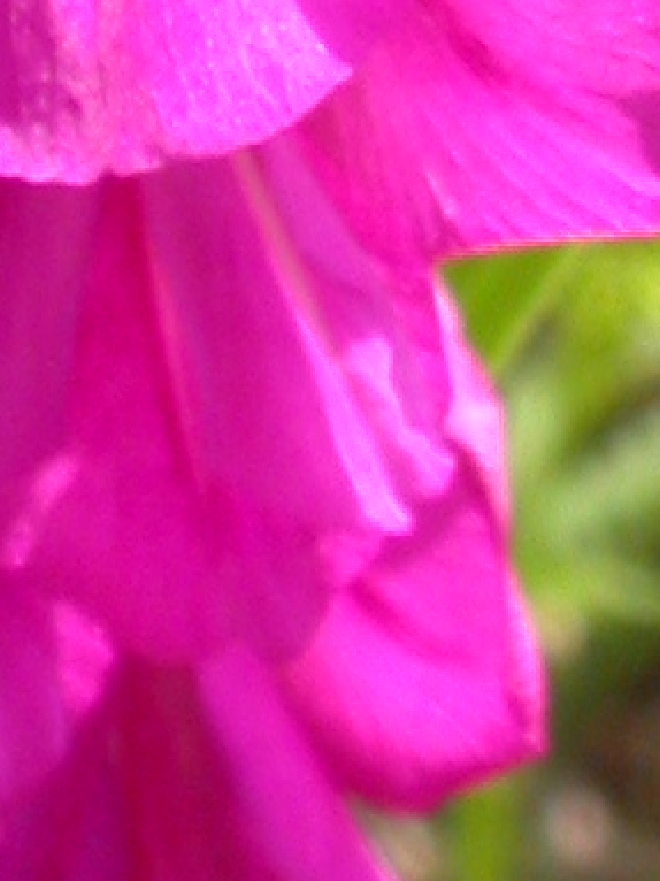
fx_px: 11777
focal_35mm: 463
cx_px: -99
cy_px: -520
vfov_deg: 4.3
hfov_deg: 3.2
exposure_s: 1/140
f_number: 7
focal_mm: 16.2
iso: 100
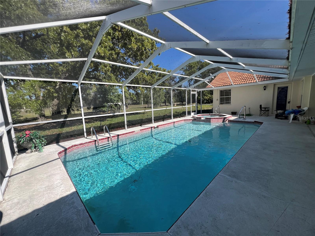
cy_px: 118
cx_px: 158
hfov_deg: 106.2
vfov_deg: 89.9
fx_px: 118
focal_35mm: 13
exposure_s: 1/479
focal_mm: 1.57
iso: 32
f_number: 1.8
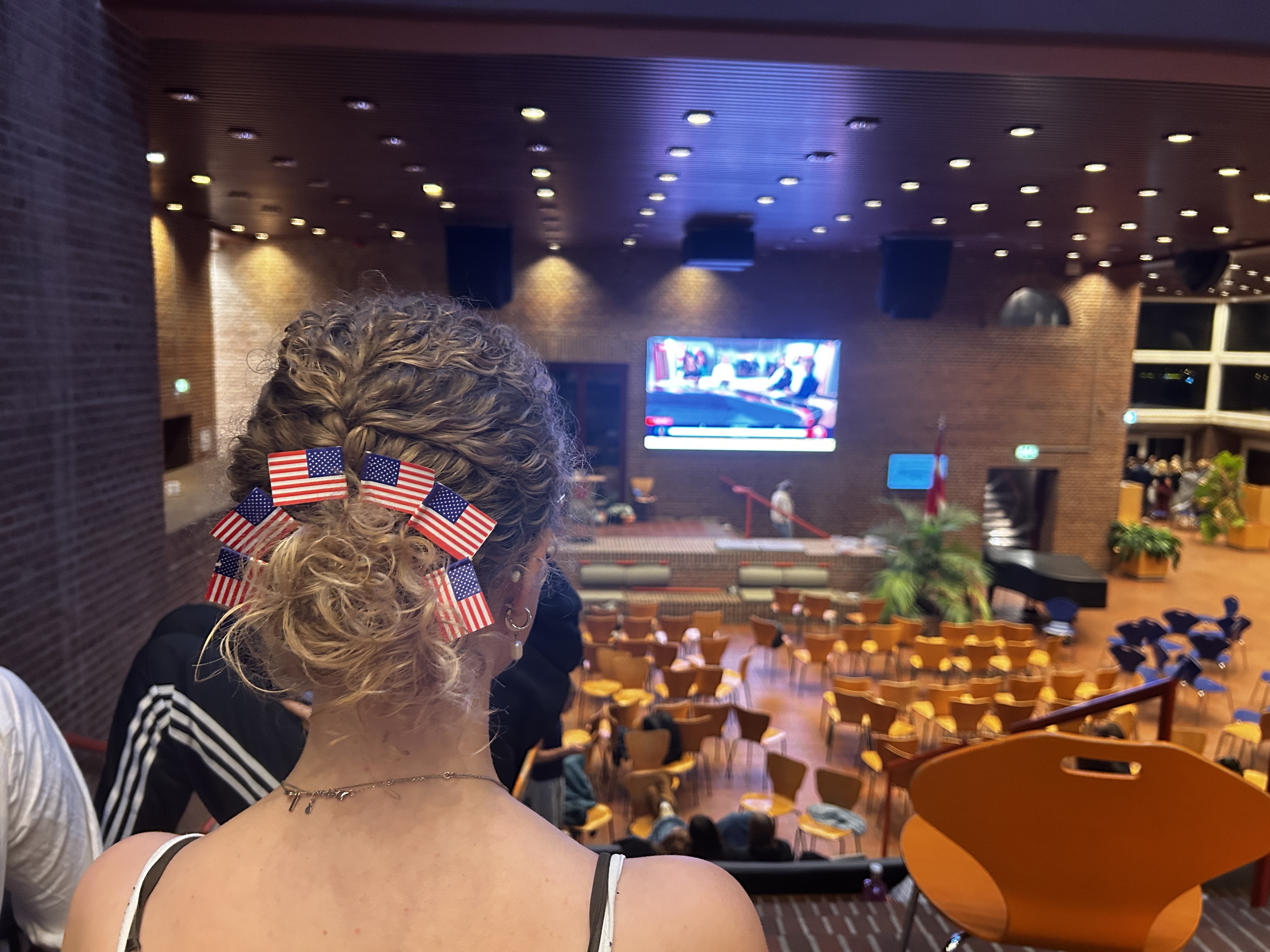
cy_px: 476
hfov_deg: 67.3
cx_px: 635
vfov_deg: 53.1
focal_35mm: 26
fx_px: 954
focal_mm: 5.7
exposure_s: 1/33
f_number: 1.5
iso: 640
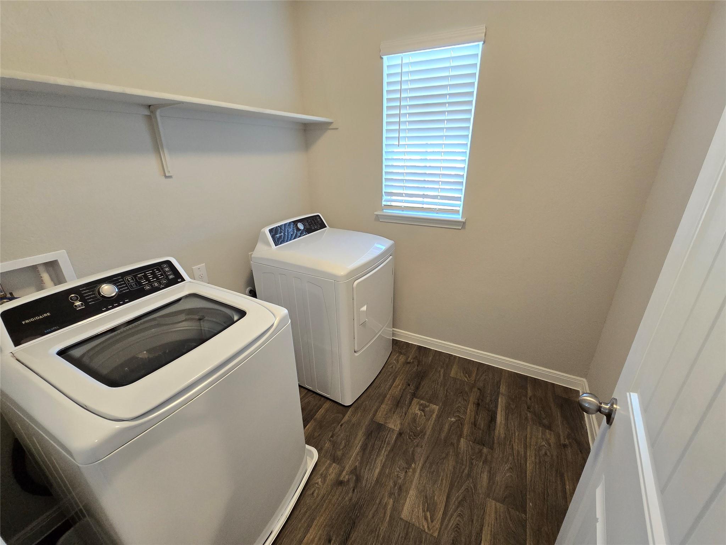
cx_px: 363
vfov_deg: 89.9
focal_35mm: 13
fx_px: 273
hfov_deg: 106.2
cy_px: 272
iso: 320
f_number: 2.2
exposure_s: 1/60
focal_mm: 2.2
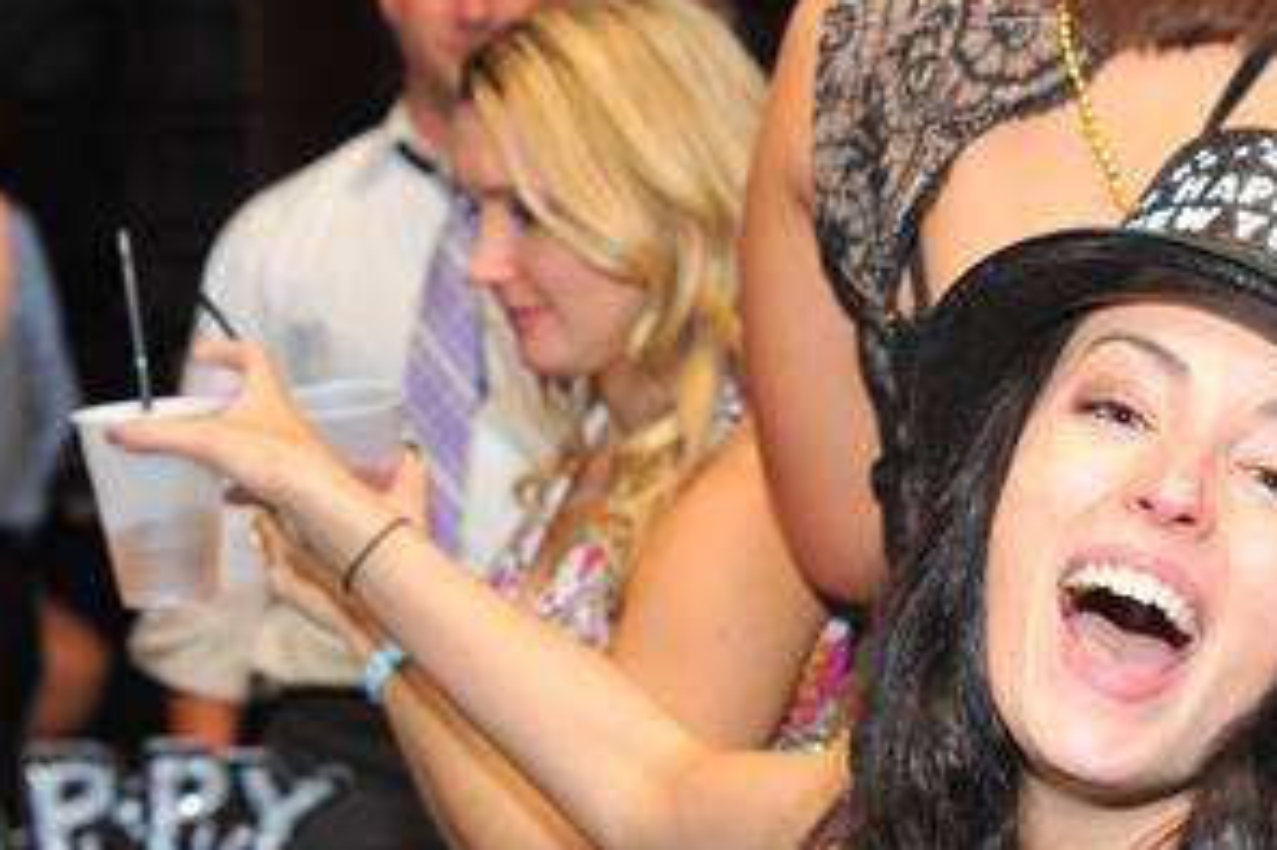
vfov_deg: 17.5
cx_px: 1173
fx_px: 2765
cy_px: 337
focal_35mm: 78
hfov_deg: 25.1
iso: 1600
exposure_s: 1/100
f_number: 4.5
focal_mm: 42
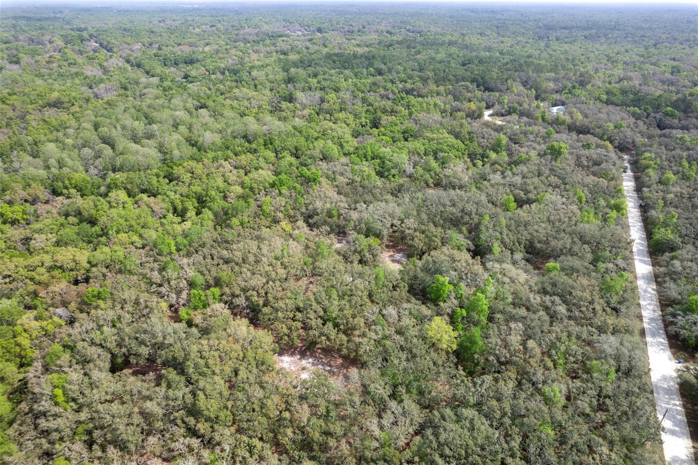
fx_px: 426
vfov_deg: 57.2
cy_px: 232
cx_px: 349
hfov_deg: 78.6
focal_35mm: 22
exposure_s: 1/1000
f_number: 2.8
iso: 100
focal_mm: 8.38
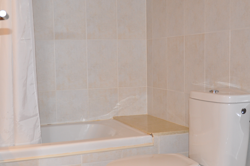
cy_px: 95
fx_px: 395
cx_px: 118
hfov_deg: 35.1
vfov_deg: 23.7
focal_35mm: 57
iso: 500
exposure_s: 1/60
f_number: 3.8
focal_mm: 24
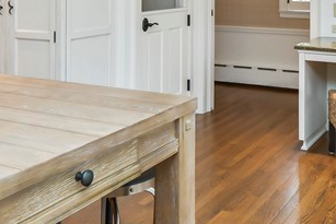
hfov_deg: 37.3
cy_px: -23
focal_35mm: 53
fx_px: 495
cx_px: 212
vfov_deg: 23.9
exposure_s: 1/30
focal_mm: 10
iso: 220
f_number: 4
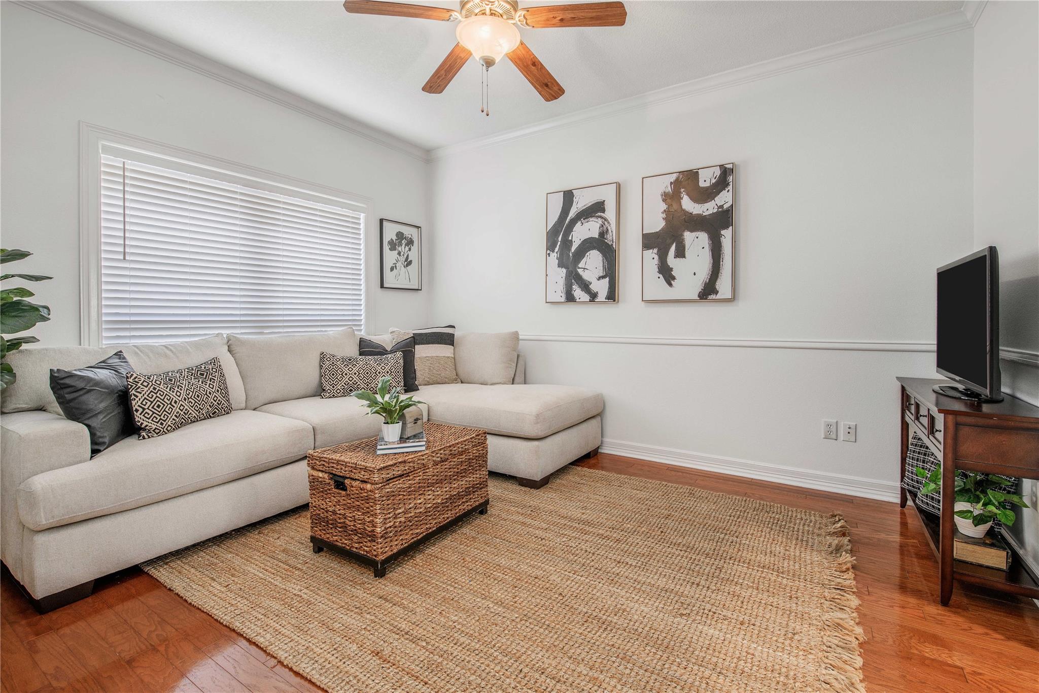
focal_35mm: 15
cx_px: 520
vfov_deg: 77.3
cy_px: 346
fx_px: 433
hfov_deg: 100.4
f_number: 7.1
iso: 250
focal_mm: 15
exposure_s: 1/3
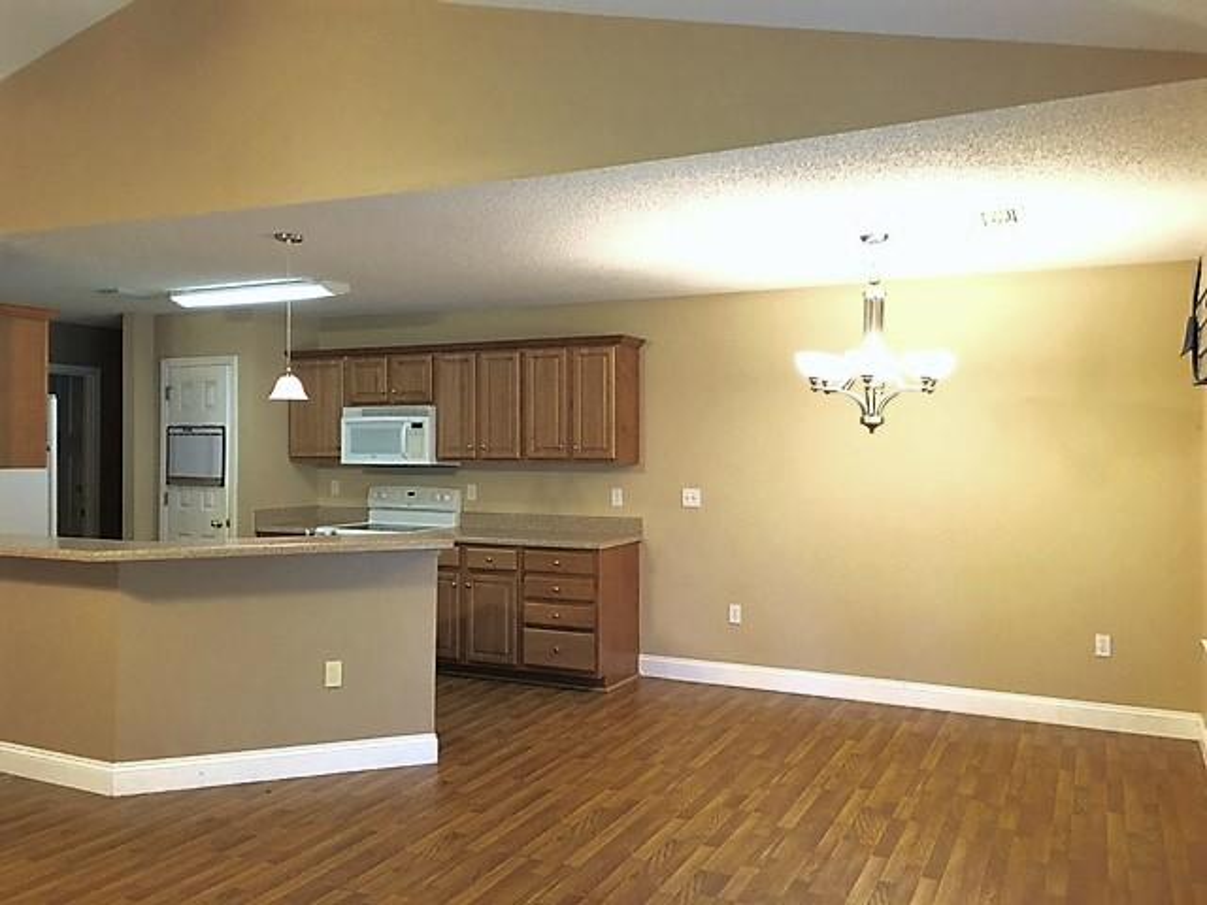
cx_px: 604
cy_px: 452
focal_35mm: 29
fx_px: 1011
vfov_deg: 48.2
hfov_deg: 61.7
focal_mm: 4.15
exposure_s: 1/15
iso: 50
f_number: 2.2
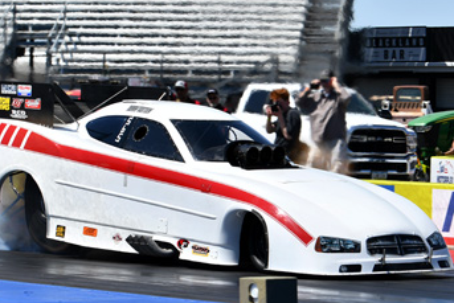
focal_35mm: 153
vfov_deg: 9.0
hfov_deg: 13.4
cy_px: 171
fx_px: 1930
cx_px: 185
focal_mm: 70
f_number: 5.6
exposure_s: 1/1250
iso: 160
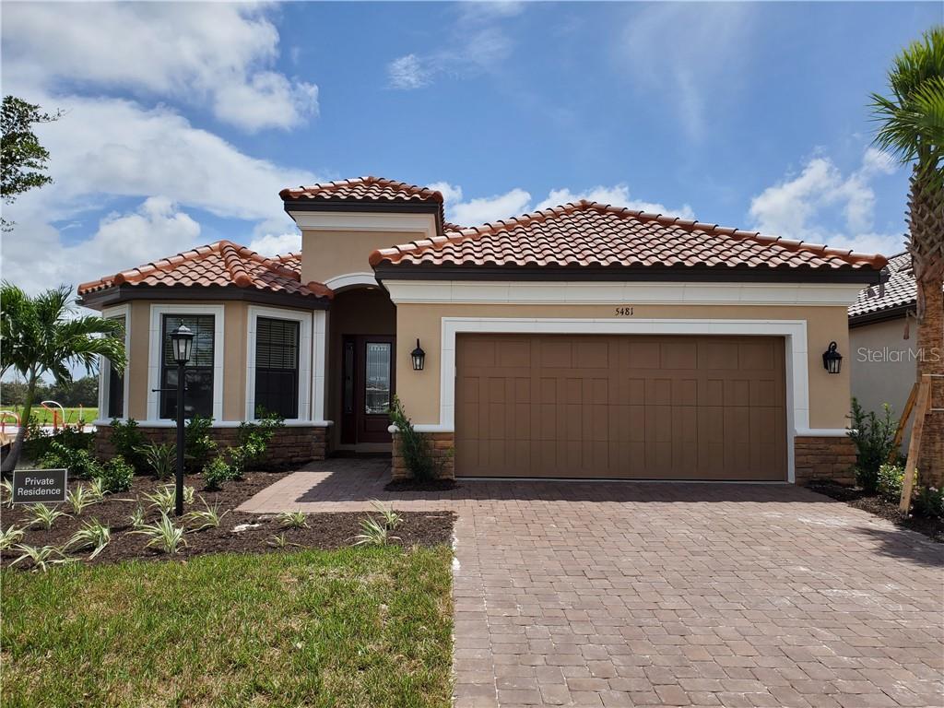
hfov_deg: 67.3
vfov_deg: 53.1
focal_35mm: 26
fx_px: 709
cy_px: 354
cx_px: 472
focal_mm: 4.3
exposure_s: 1/2151
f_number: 2.4
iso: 50
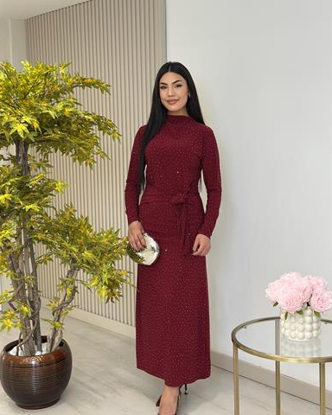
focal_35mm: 52
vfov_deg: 36.0
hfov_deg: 29.1
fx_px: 639
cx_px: 163
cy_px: 211
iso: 80
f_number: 1.78
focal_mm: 6.86
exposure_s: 1/205
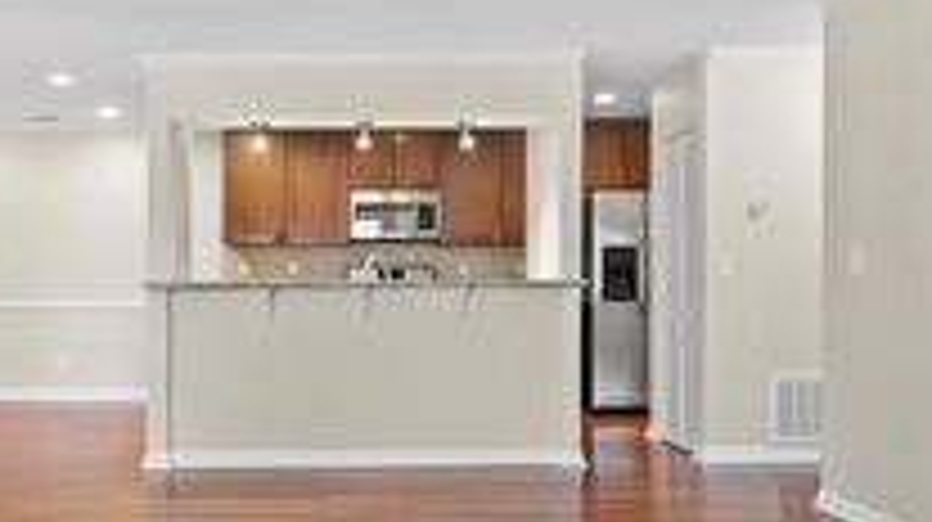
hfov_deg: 56.8
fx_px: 839
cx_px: 311
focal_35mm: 34
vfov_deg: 34.5
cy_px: 238
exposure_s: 1/4
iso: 1000
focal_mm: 14
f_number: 8
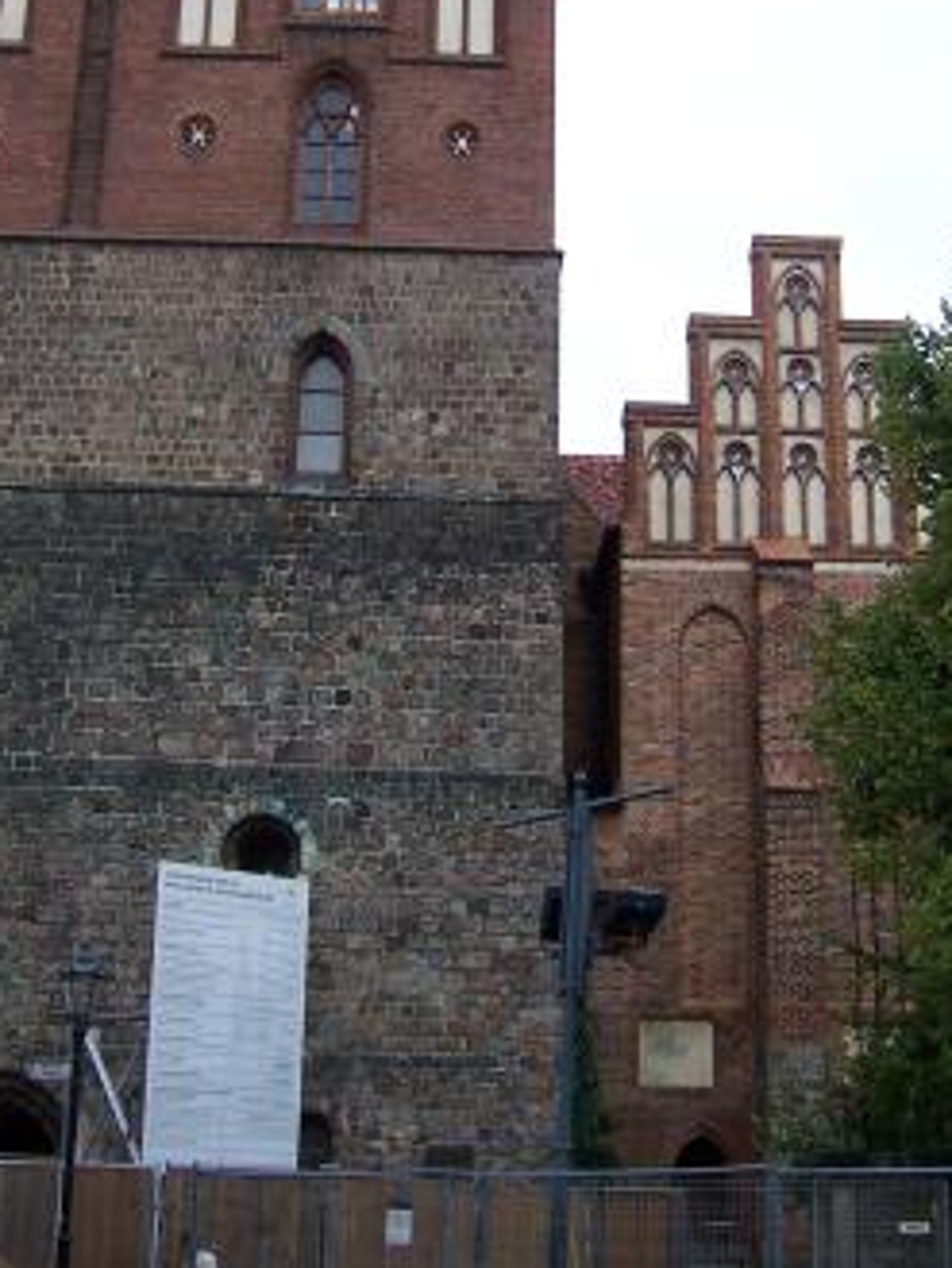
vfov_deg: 34.1
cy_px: 439
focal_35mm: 56
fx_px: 2052
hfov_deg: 26.1
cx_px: 505
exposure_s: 1/500
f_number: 3
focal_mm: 6
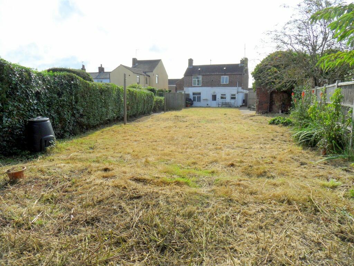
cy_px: 133
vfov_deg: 56.8
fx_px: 245
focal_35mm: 24
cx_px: 177
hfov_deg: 71.6
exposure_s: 1/750
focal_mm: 3.9
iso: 80
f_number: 4.6
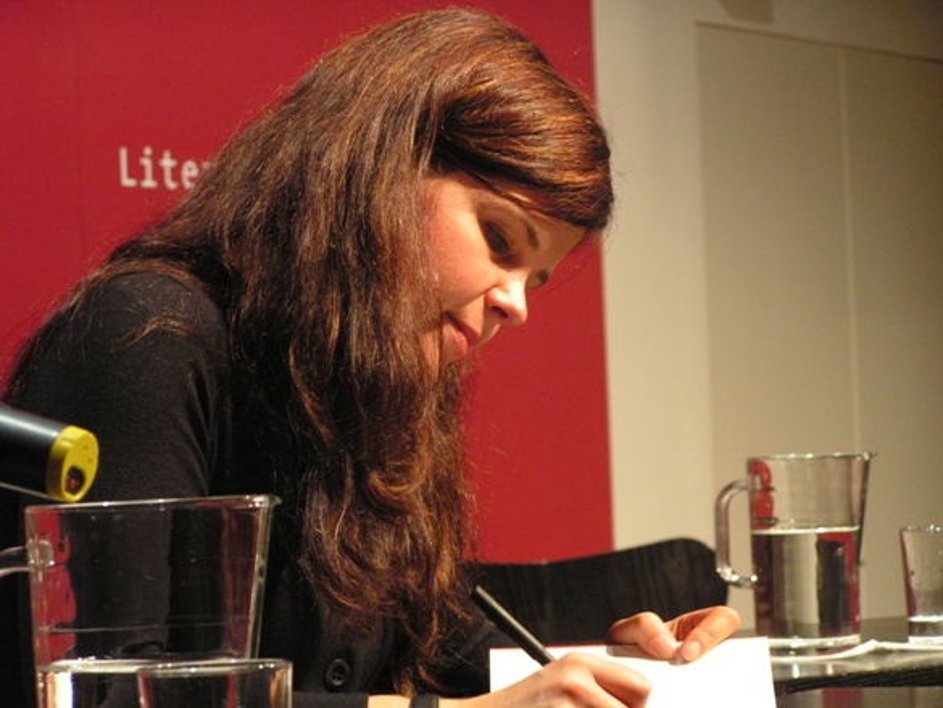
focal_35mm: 159
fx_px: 4332
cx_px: 472
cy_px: 354
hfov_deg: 12.4
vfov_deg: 9.3
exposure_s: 1/15
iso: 200
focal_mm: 26.4
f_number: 3.2
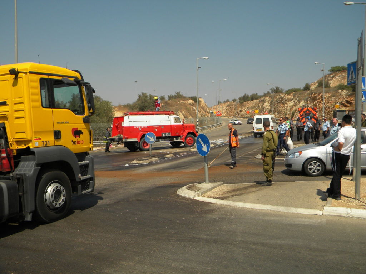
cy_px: 137
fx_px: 381
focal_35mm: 36
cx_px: 183
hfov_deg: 51.4
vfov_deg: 39.7
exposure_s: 1/406
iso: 80
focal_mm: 6.4
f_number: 7.4
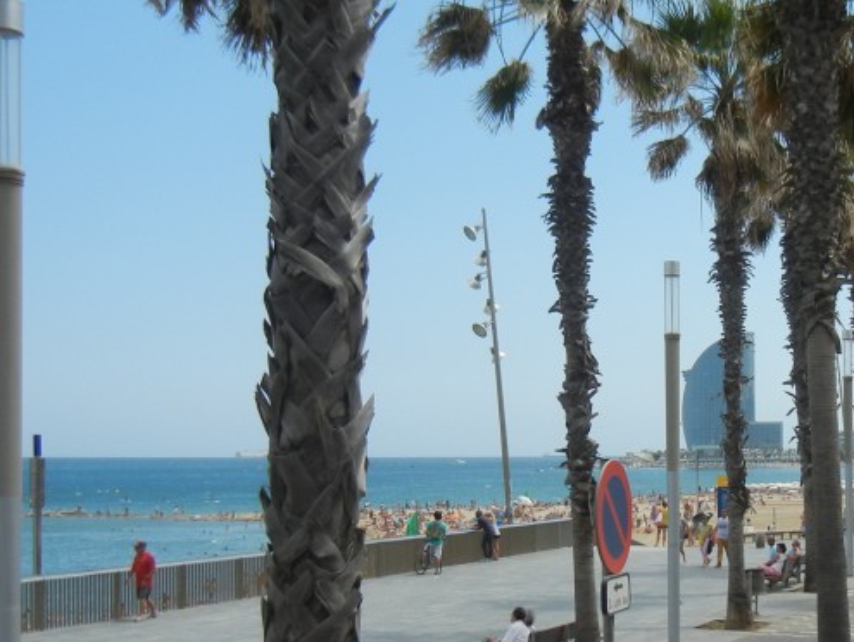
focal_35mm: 62
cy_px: 428
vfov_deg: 23.6
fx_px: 1531
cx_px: 662
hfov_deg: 30.5
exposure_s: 1/447
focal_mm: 5.4
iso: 160
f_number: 7
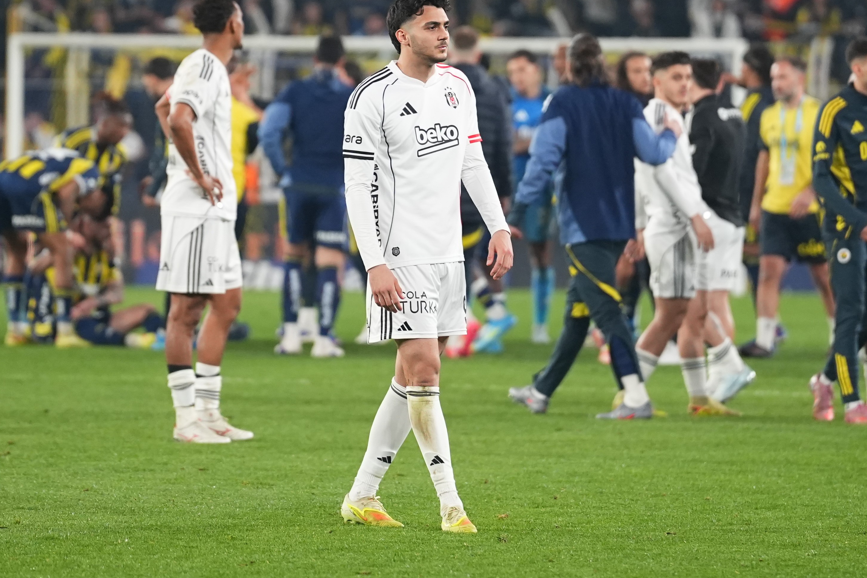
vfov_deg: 2.9
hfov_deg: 4.3
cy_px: 144
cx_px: 467
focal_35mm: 474
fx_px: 11415
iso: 2000
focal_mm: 200
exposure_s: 1/1600
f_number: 2.8
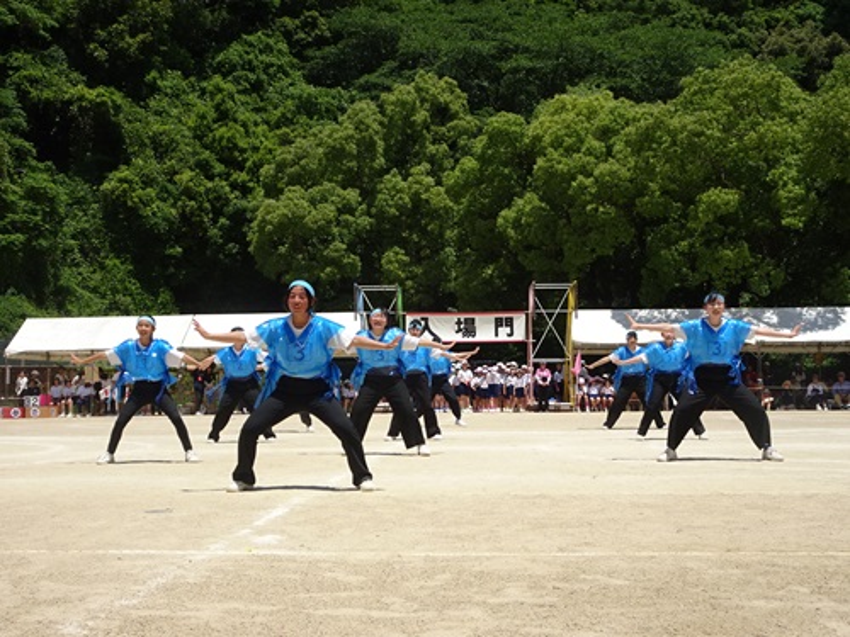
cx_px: 425
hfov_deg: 39.7
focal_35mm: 48
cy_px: 318
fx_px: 1179
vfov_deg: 30.3
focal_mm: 8.18
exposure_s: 1/800
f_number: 4.5
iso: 80
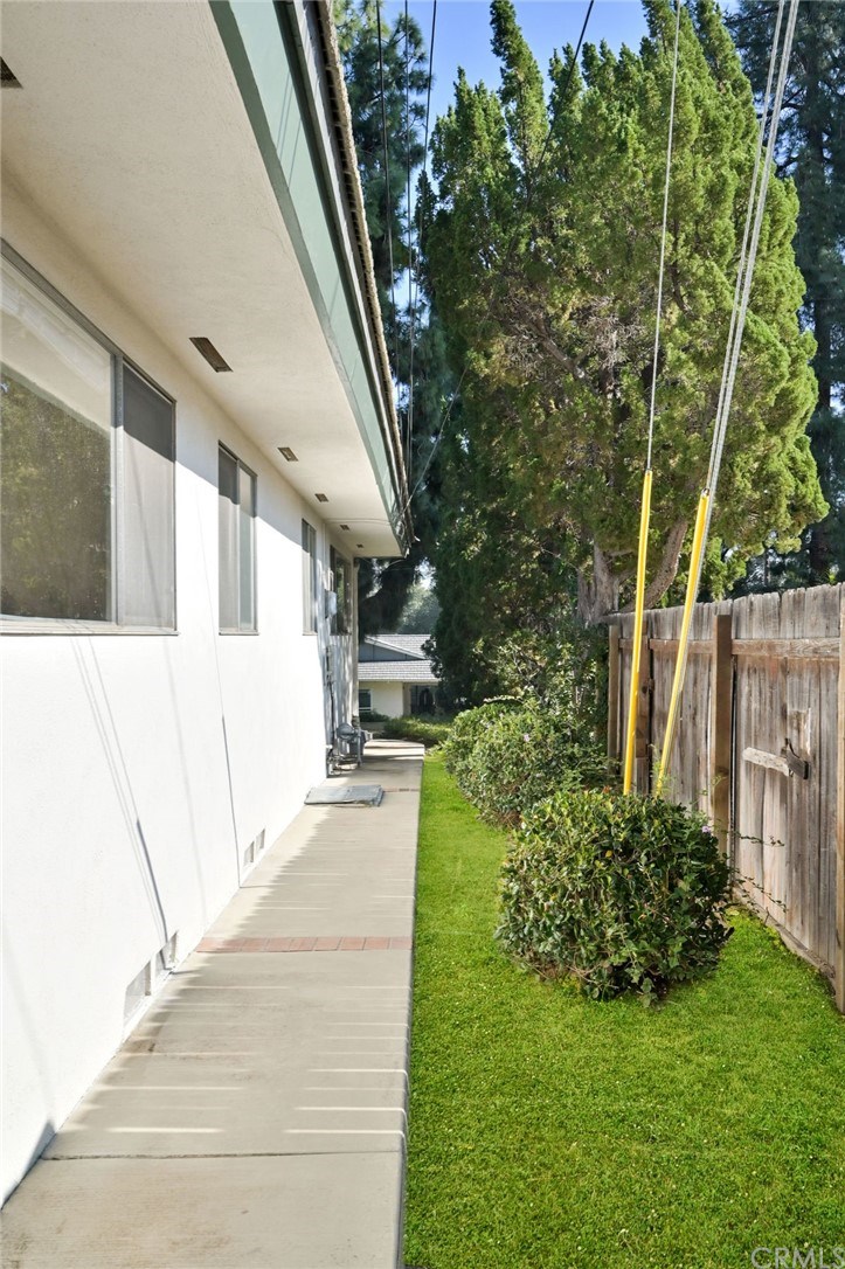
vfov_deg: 62.0
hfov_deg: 43.6
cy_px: 634
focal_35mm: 30
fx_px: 1057
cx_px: 422
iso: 400
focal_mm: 30
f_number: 11
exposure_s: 1/320
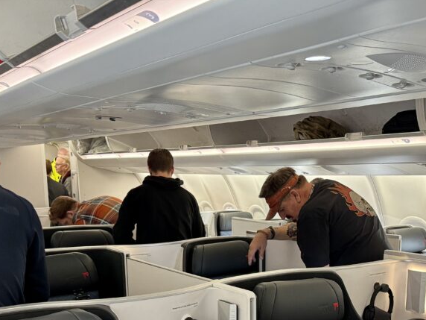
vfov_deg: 32.1
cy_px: 284
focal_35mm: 43
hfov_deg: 43.3
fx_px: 529
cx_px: 282
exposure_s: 1/48
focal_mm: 6.86
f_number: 1.78
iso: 250
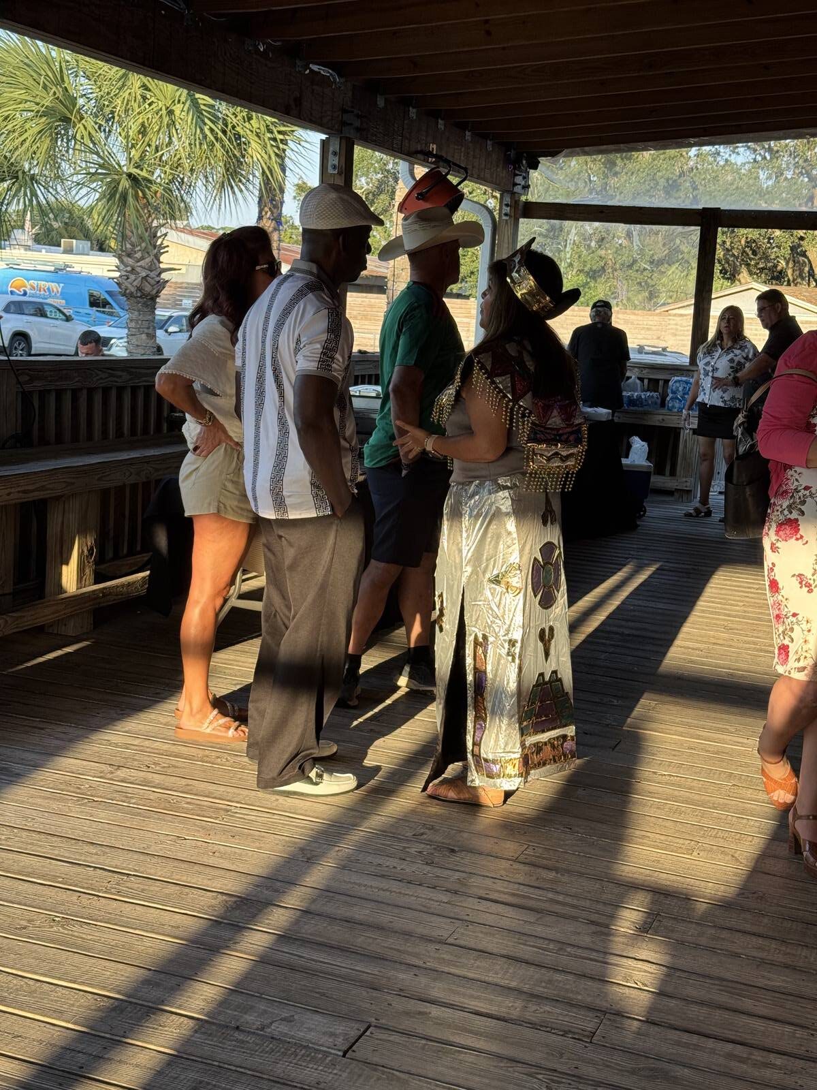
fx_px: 1511
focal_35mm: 48
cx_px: 408
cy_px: 545
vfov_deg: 39.7
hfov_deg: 30.3
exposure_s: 1/352
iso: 64
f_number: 1.78
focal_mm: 6.76
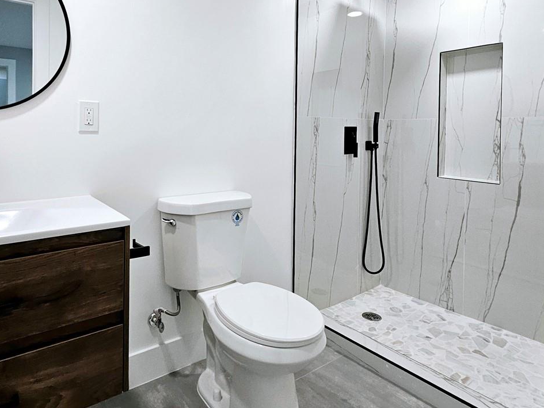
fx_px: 346
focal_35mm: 22
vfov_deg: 59.7
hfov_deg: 75.5
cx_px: 218
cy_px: 136
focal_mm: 1.74
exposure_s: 1/60.2
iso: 80
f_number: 2.2
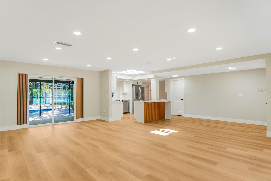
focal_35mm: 18
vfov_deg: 67.3
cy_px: 90
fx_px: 135
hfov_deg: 90.0
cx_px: 136
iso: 100
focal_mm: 12
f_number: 2.8
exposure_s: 1/60
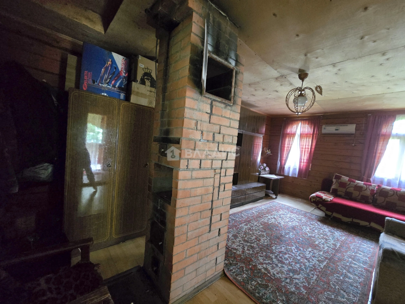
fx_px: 152
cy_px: 152
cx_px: 202
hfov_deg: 106.2
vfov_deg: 89.9
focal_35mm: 13
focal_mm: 2.2
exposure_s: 1/25.1
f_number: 2.2
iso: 1250
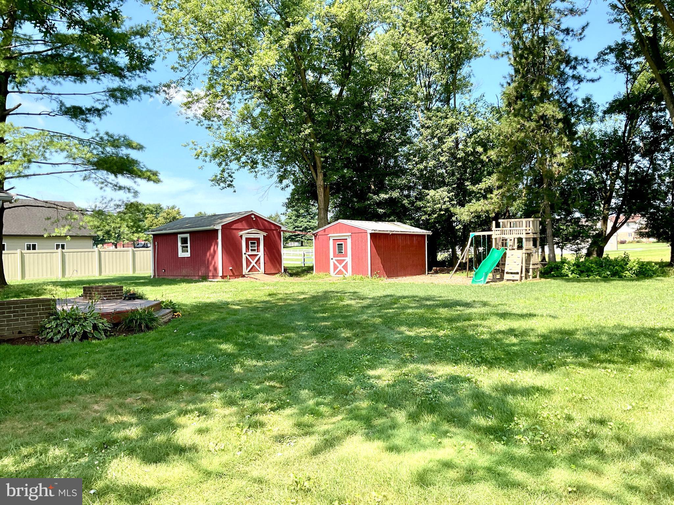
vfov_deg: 48.2
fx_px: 565
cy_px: 252
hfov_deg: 61.7
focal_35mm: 29
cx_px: 337
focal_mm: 3
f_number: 1.8
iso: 16
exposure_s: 1/749
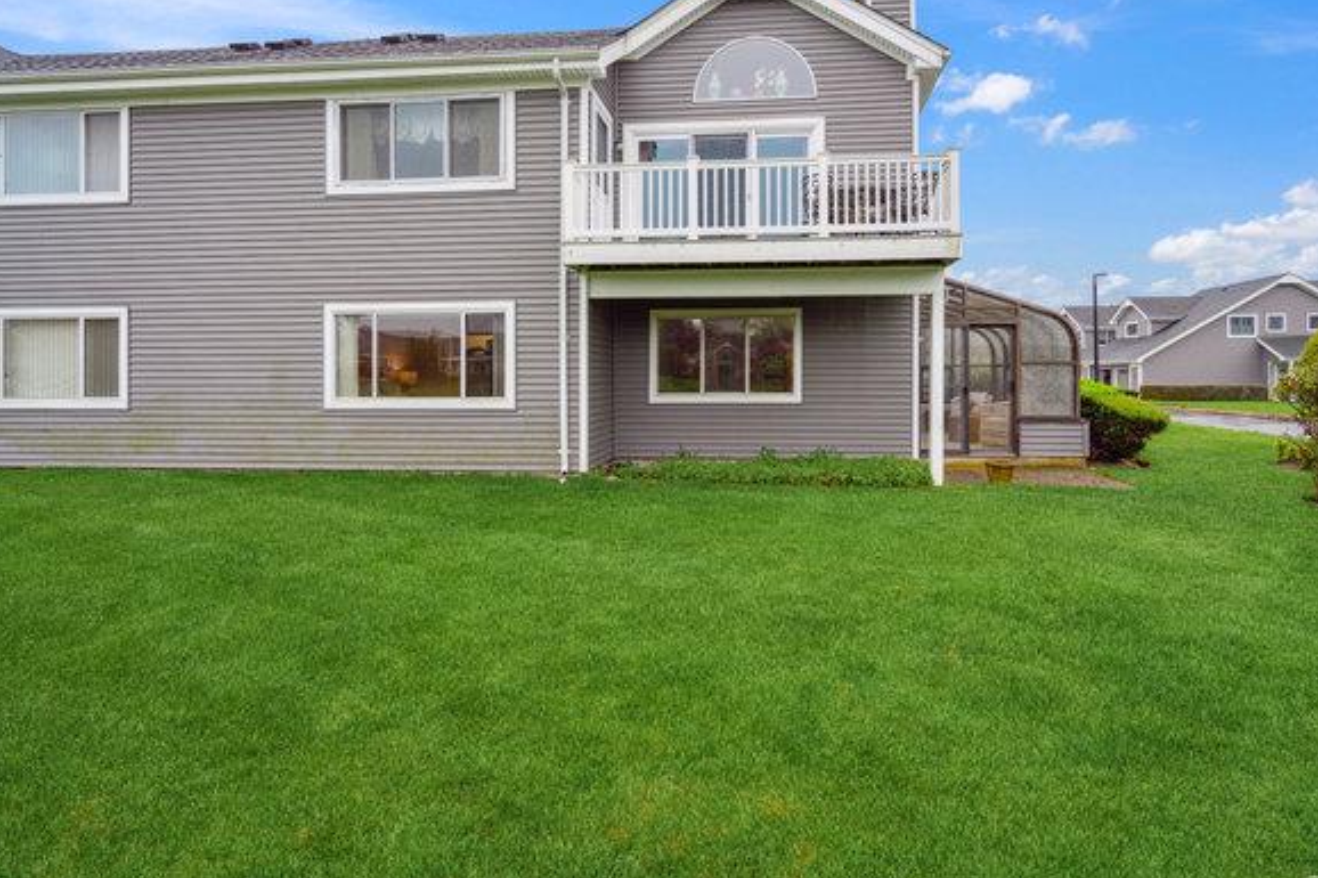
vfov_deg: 67.3
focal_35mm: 18
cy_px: 410
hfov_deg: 89.7
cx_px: 725
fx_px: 659
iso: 400
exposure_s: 1/200
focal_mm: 16
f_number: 5.6
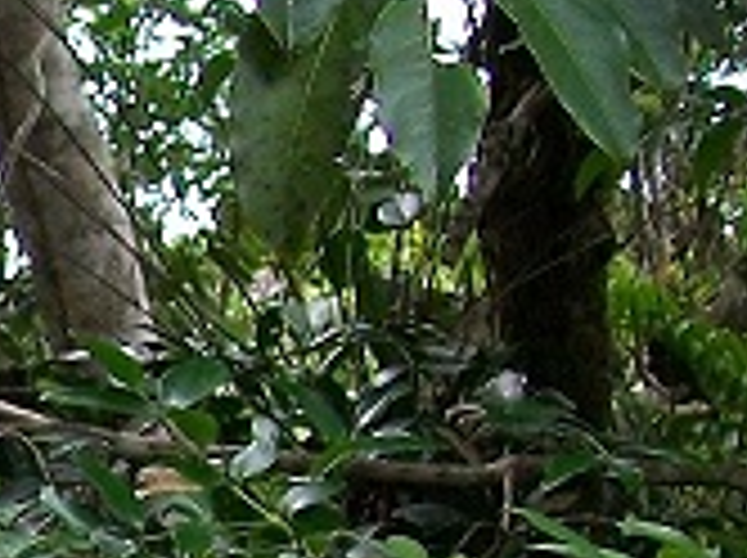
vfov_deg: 8.1
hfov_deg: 9.8
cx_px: -1044
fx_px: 3814
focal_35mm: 177
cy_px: 981
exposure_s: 1/125
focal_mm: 6
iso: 80
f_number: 2.7
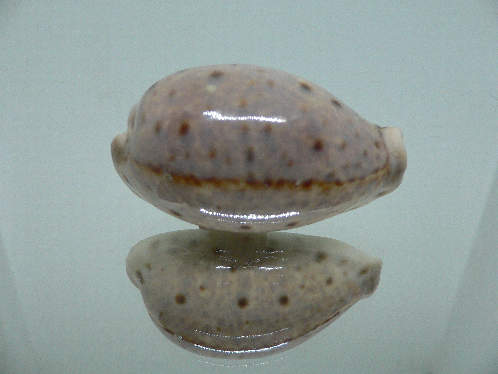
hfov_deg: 50.1
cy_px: 181
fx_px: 532
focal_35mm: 37
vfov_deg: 38.7
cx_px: 248
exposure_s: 1/60
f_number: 2.8
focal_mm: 4.6
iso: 200
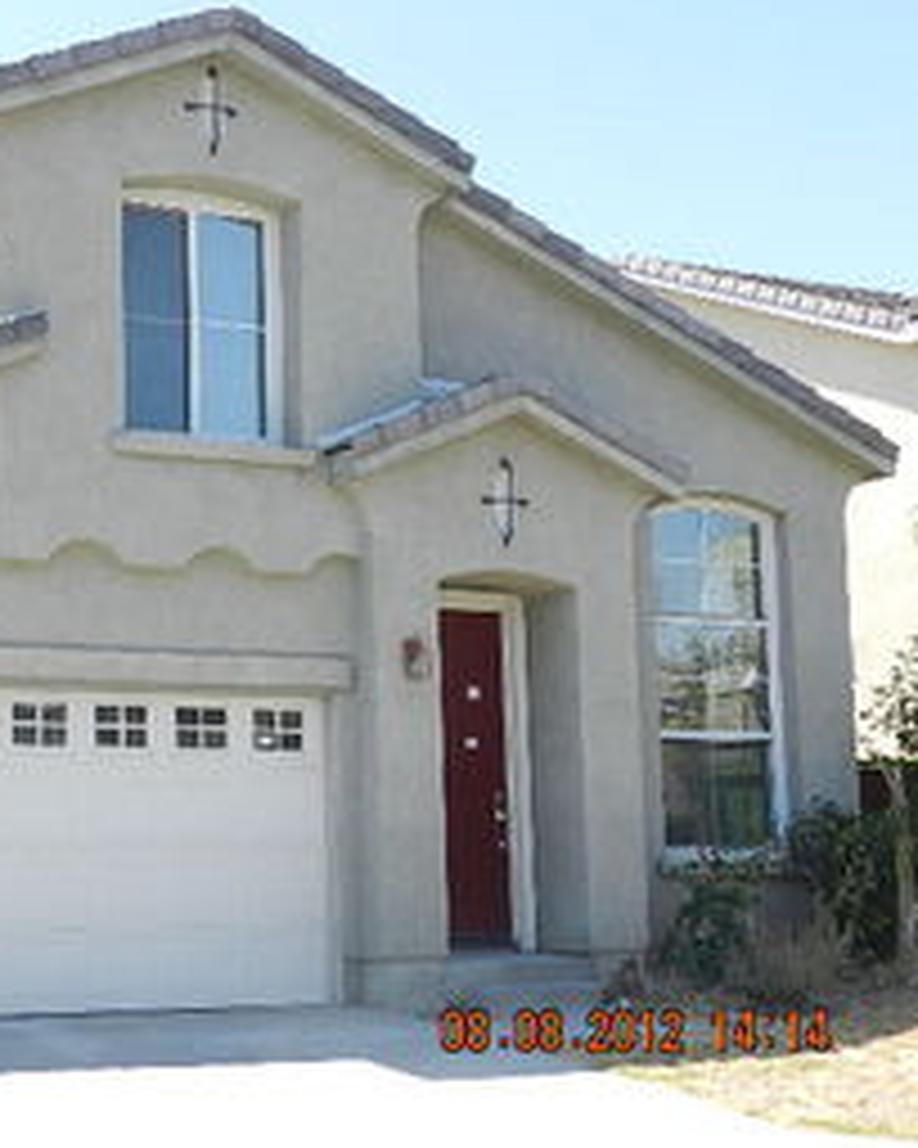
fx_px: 2072
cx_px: 144
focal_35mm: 61
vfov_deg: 31.0
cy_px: 567
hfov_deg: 24.5
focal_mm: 8.1
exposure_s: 1/400
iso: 160
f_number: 4.2
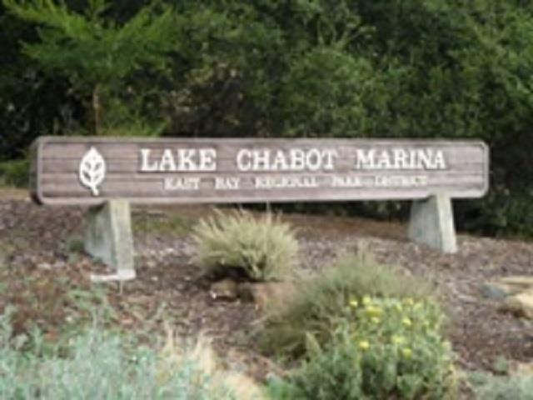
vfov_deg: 13.3
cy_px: 200
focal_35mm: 111
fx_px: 1709
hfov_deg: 17.7
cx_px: 266
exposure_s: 1/125
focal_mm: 18.2
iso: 160
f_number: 4.4
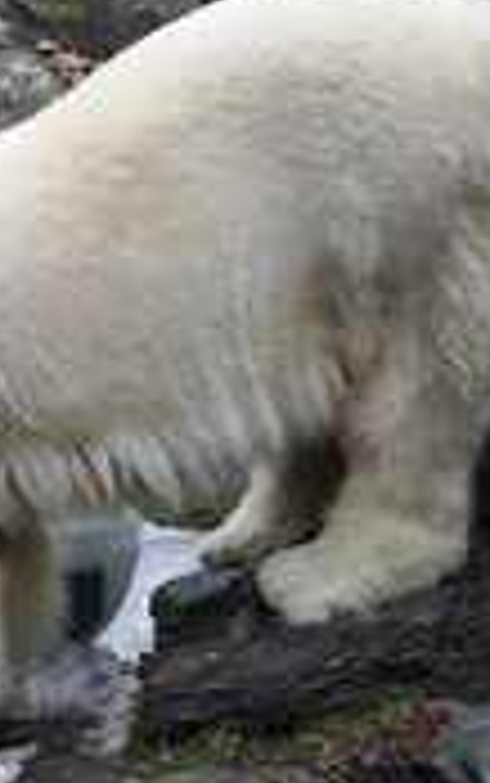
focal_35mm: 527
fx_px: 11242
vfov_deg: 4.0
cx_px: -389
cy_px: 212
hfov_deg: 2.5
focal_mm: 200
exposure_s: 1/640
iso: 1600
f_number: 5.6
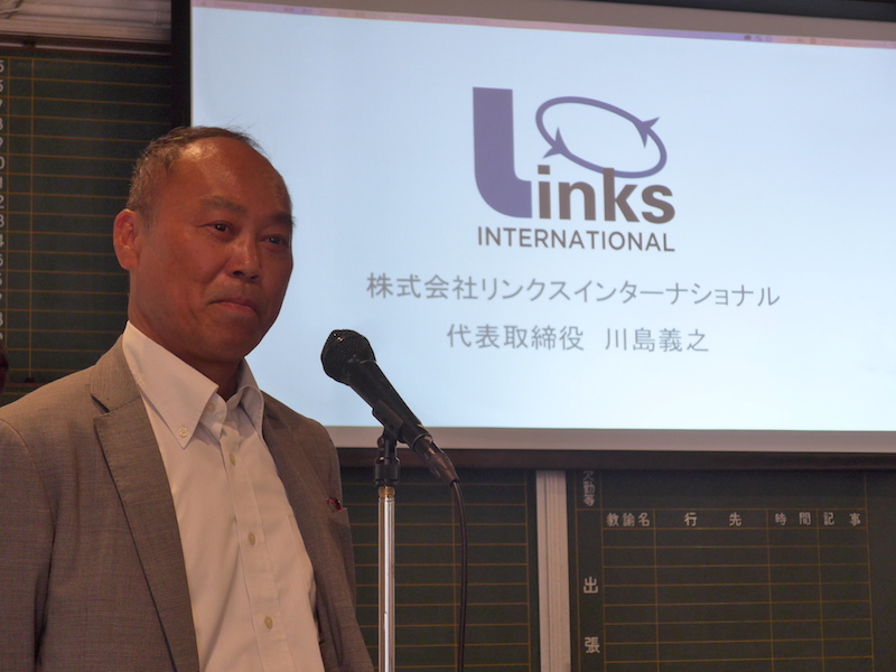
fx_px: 2330
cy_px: 336
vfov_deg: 16.4
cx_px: 448
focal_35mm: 90
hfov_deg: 21.8
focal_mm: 18
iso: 400
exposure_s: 1/30
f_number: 4.6
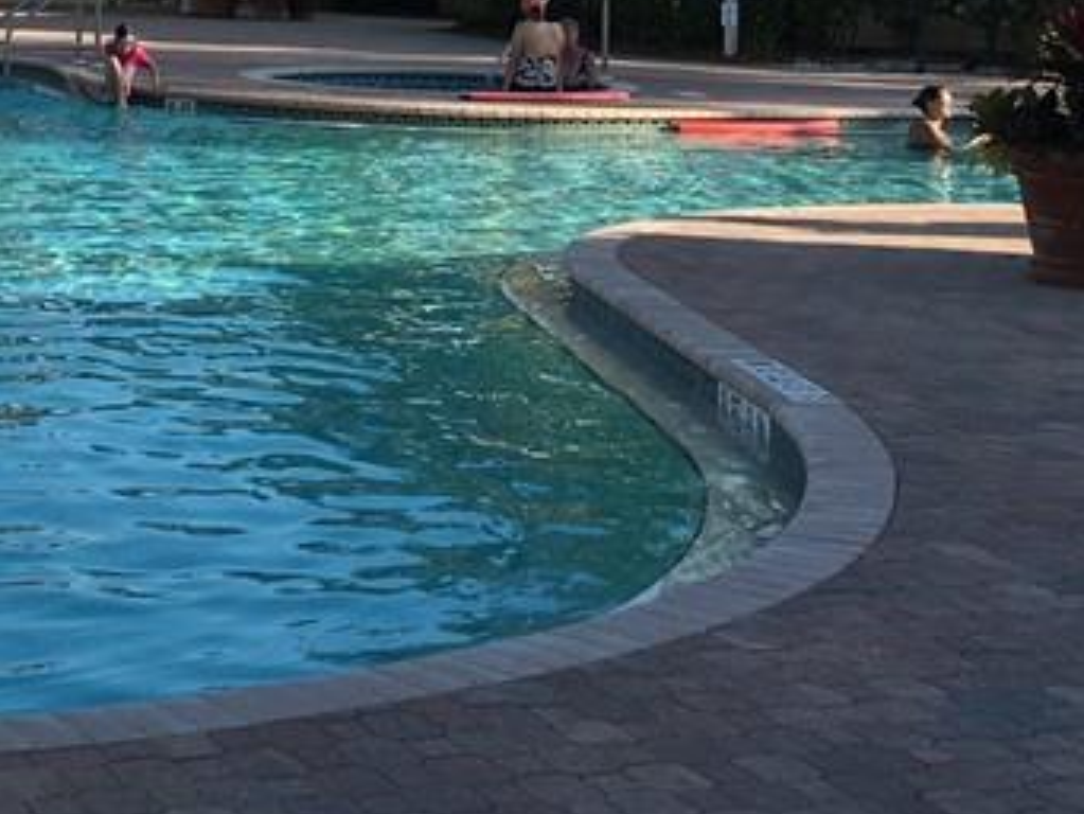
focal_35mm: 87
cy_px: -280
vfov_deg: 16.0
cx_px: -159
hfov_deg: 21.2
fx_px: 2725
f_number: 2.2
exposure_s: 1/874
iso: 25
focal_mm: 4.15
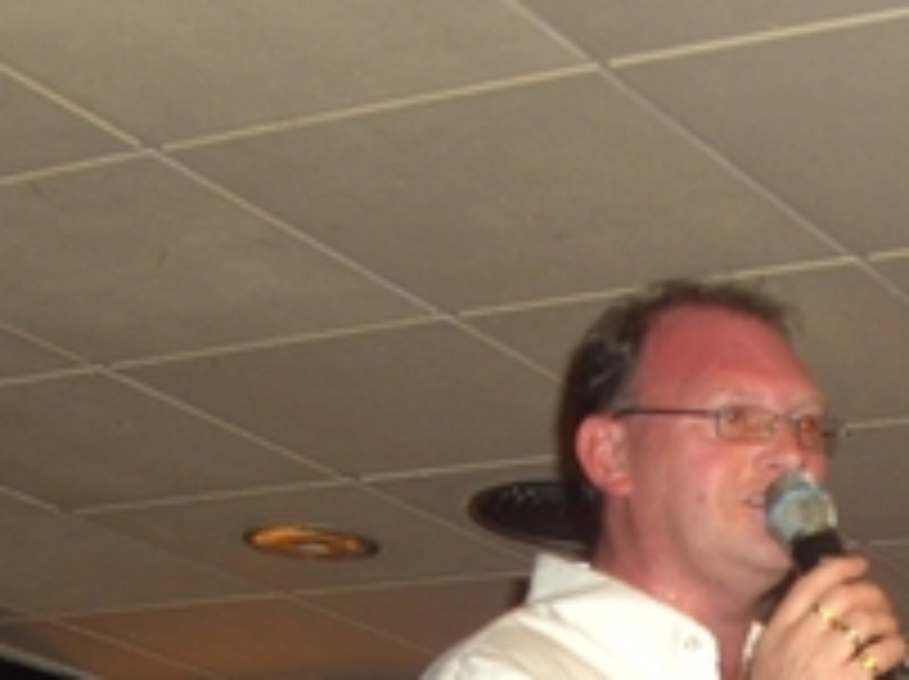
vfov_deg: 12.8
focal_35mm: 110
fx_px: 2885
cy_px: 968
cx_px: 837
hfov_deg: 17.6
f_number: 2.8
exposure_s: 1/50
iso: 100
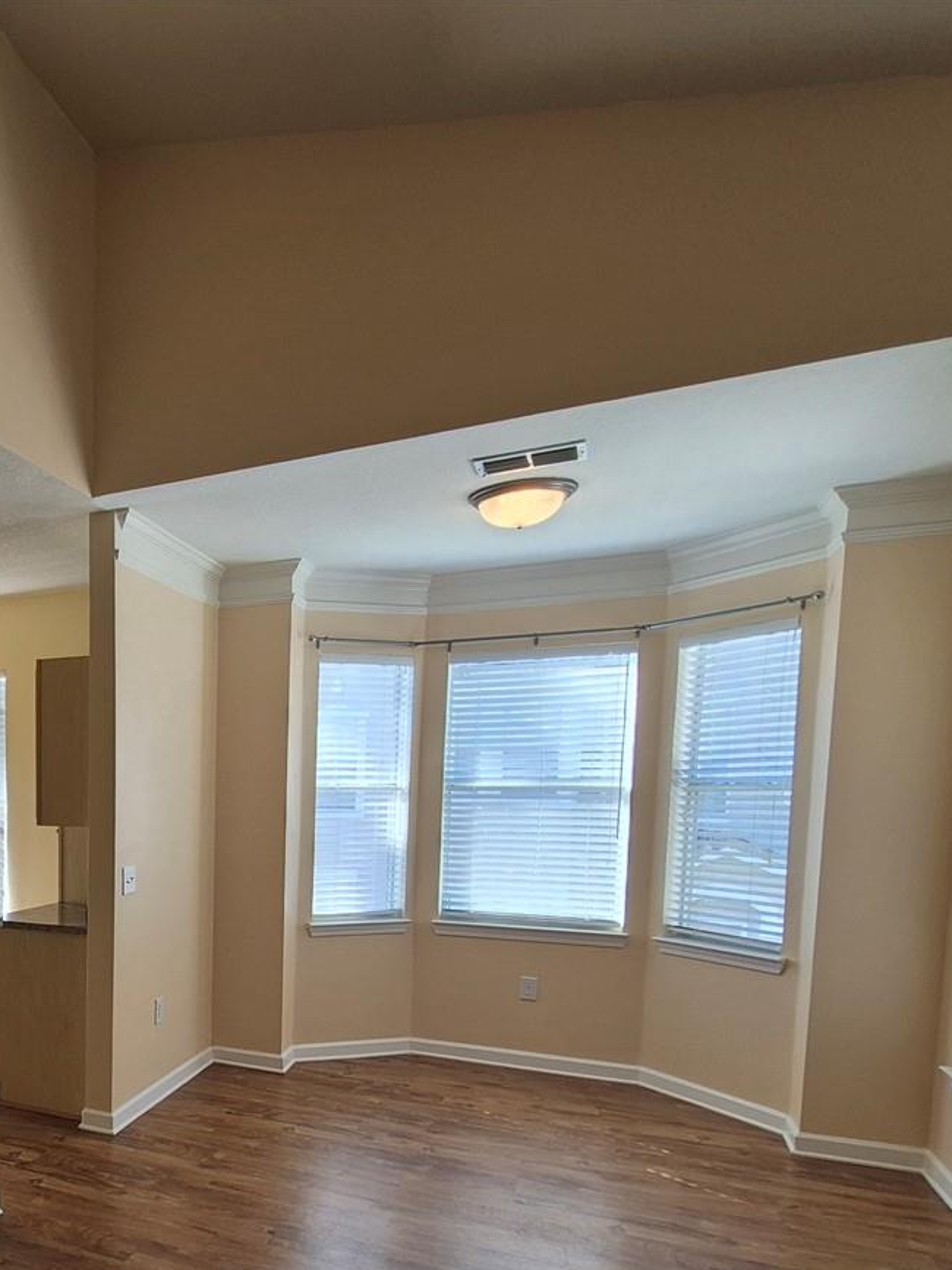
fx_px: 880
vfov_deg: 69.0
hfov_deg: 49.1
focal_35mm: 24
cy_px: 876
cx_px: 56
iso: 64
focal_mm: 1.74
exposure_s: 1/60
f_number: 2.2
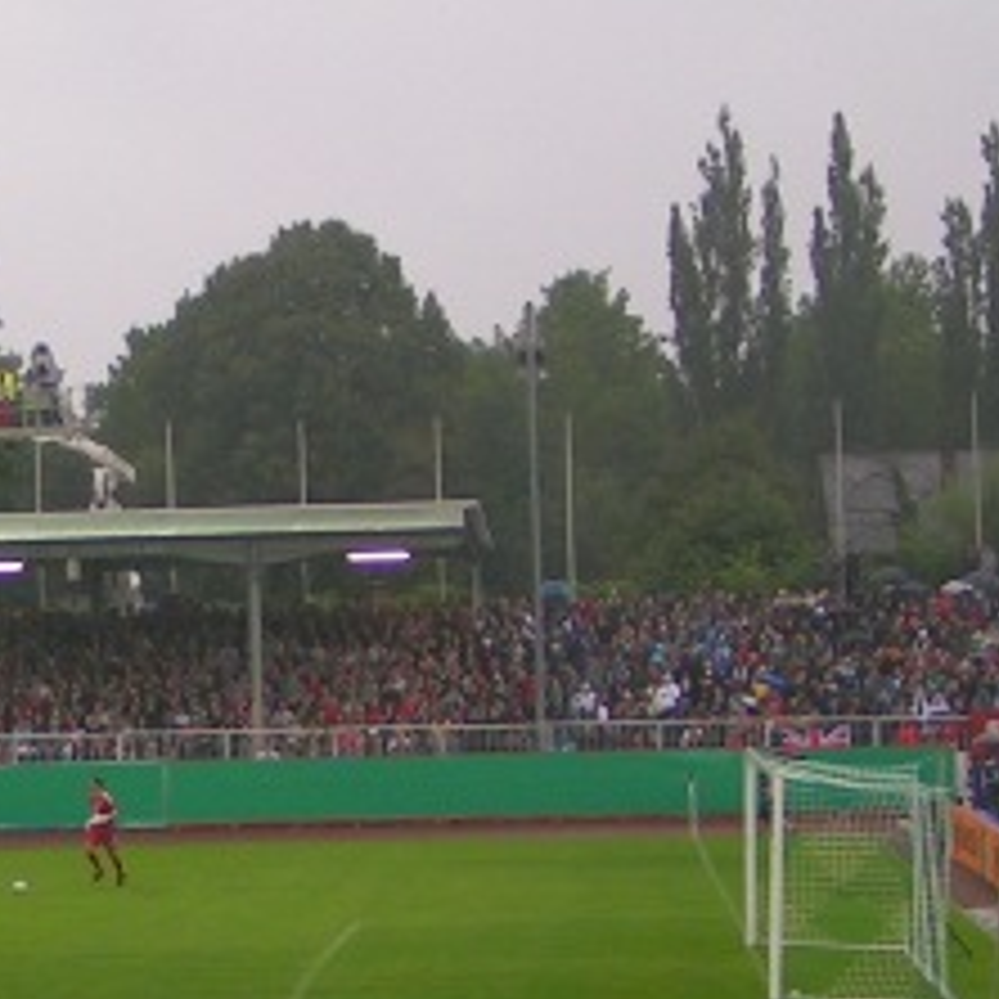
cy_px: 626
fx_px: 3951
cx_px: -108
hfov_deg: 14.1
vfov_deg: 14.4
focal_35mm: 121
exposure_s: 1/80
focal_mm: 5.8
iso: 50
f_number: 2.8
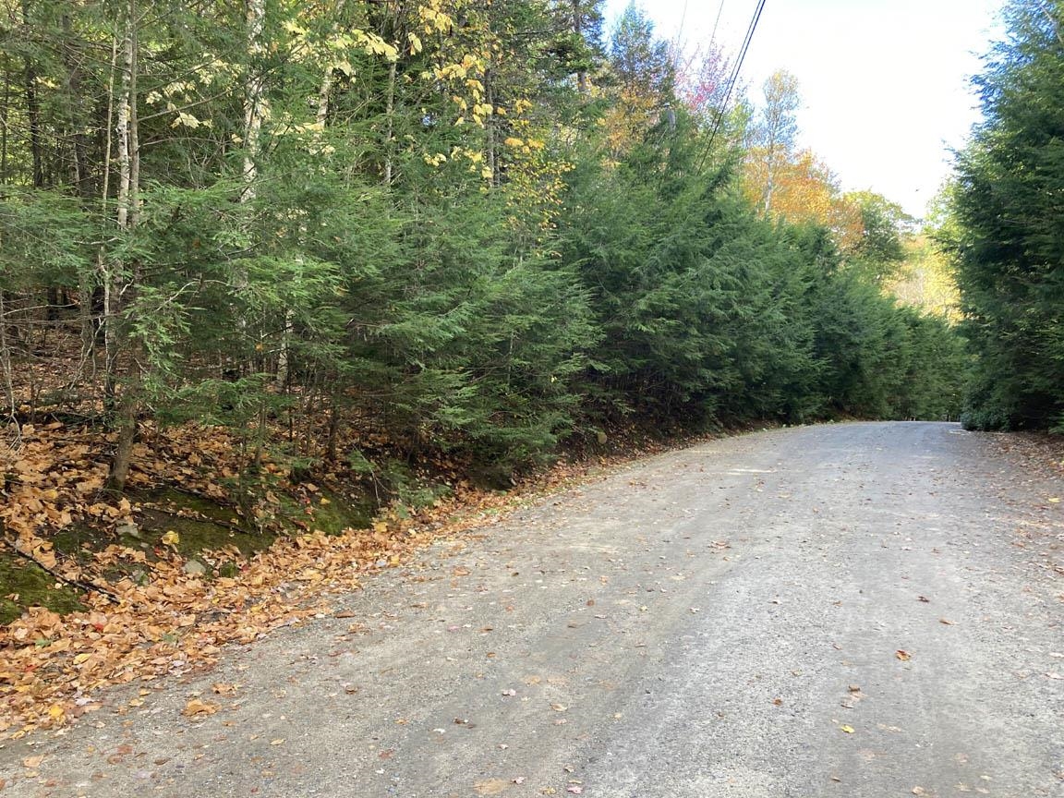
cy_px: 399
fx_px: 861
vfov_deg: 49.7
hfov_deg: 63.4
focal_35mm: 28
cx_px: 532
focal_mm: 3.99
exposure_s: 1/121
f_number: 1.8
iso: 40
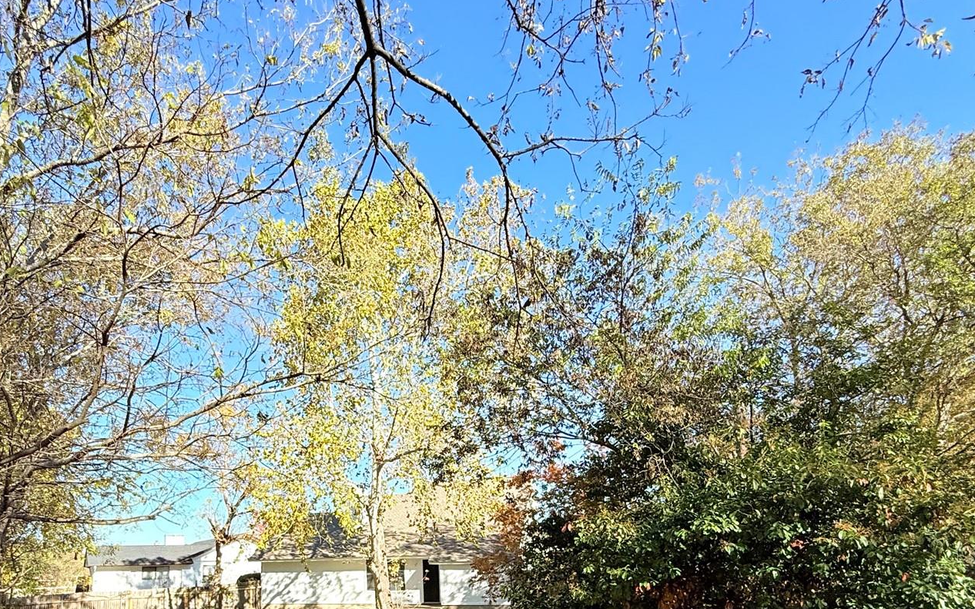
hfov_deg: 73.7
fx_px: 638
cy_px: 478
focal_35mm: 24
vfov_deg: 48.5
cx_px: 372
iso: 50
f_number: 2.2
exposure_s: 1/1050
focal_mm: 2.22
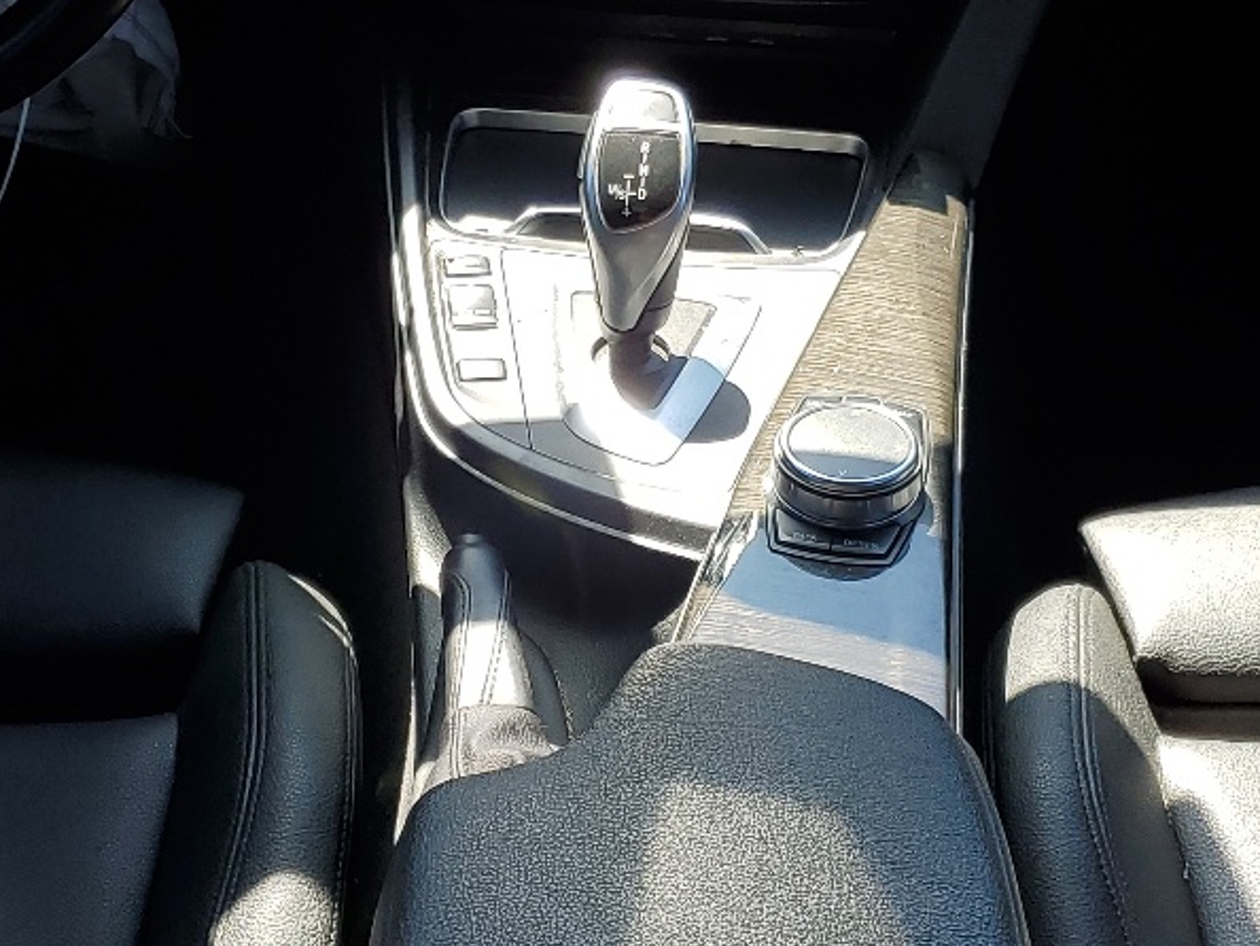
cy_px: 384
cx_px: 562
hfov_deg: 27.7
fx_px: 2549
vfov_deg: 21.0
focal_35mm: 70
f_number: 1.5
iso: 50
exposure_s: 1/333
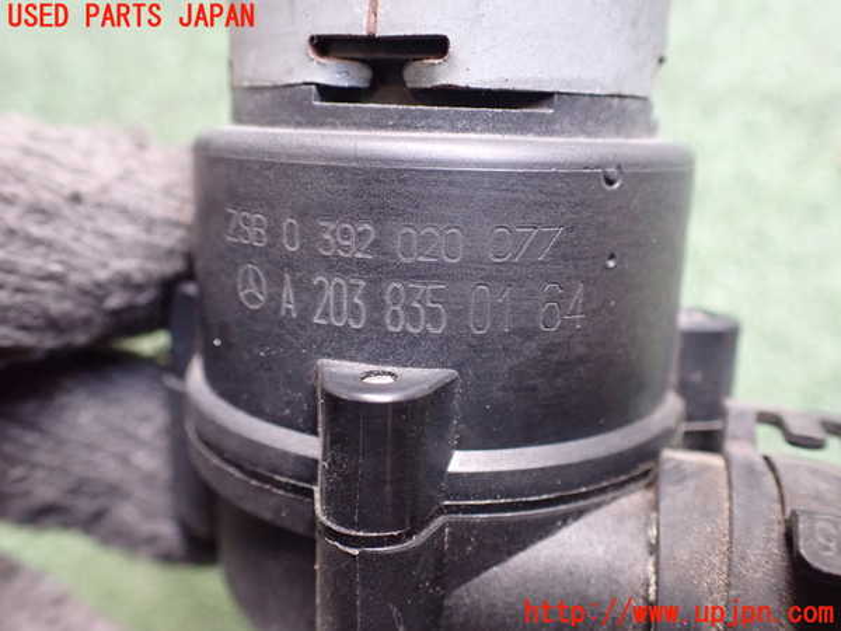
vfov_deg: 46.8
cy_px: 316
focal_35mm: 30
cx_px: 420
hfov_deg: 60.0
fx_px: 729
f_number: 2.3
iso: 800
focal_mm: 5.4
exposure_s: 1/100
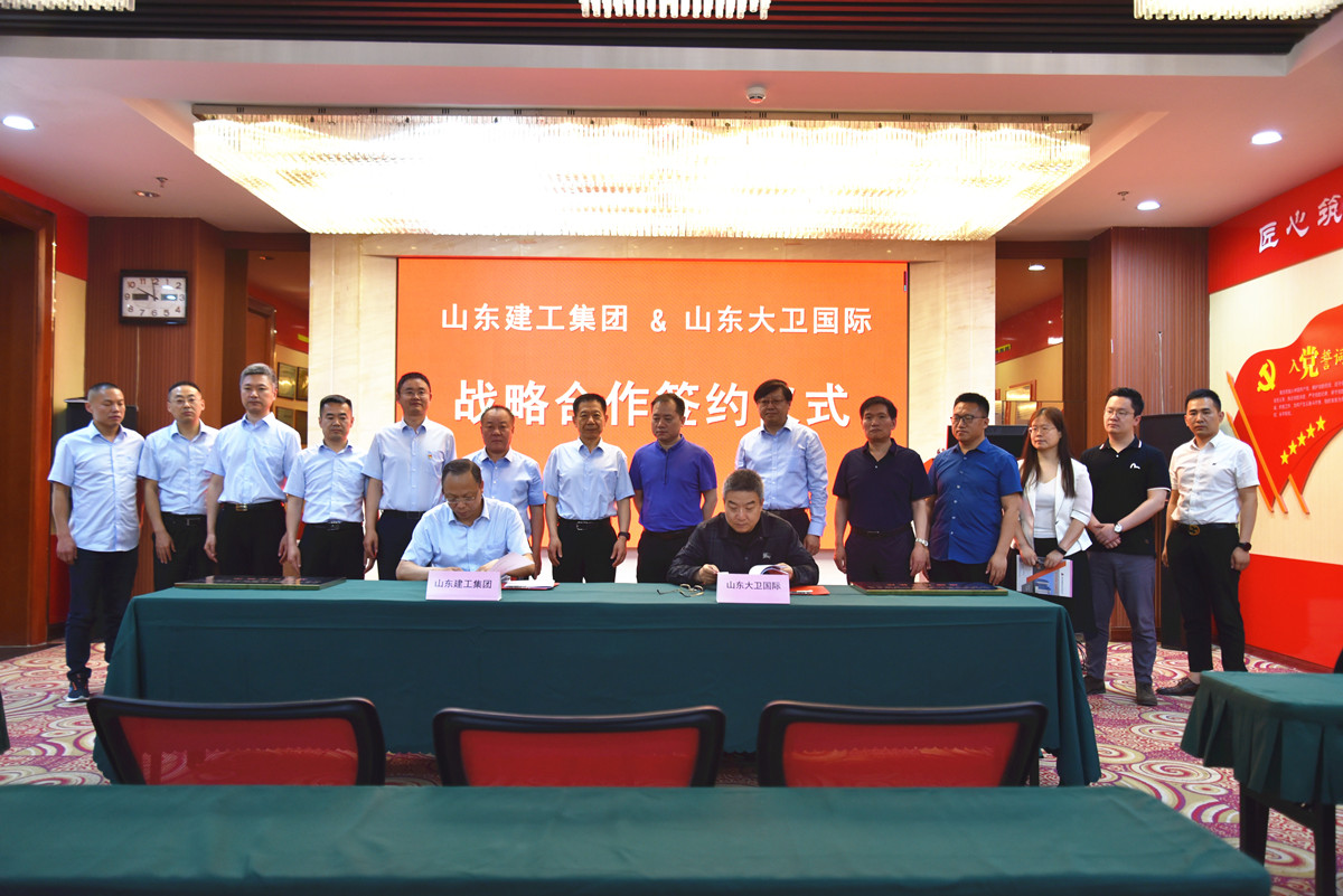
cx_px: 672
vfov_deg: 45.0
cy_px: 448
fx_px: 1082
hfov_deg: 63.6
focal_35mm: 29
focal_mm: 29
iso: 800
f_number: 3.8
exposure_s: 1/60
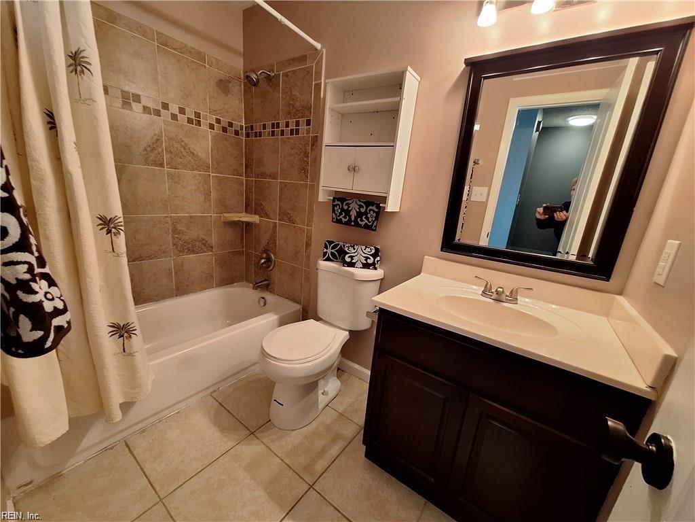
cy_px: 261
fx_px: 261
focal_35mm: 13
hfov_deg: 106.2
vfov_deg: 89.9
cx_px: 348
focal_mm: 1.74
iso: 125
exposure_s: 1/40
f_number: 2.2
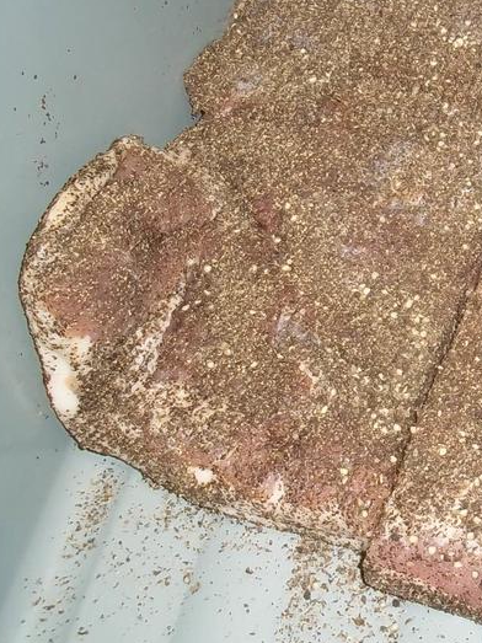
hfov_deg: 22.4
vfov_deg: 31.2
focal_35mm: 62
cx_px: 520
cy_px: 293
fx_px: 1152
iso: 80
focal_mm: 6.5
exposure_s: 1/30
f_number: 3.1
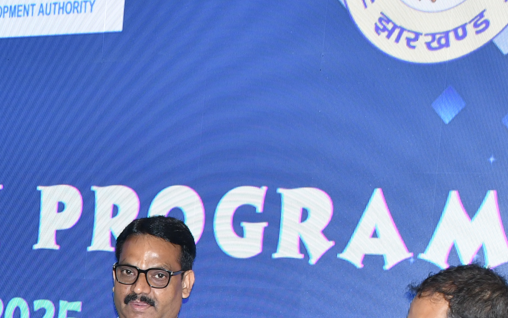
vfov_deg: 14.8
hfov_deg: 23.0
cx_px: -37
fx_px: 1177
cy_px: 391
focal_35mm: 85
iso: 500
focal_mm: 18
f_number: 4.5
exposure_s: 1/60
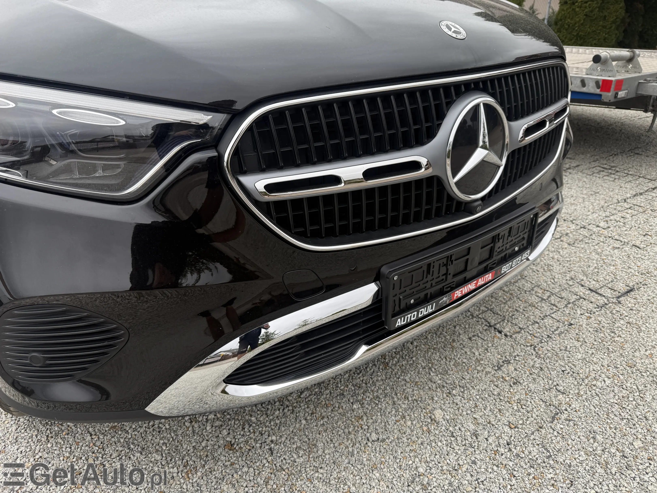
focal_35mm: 24
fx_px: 455
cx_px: 328
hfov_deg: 71.6
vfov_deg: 56.8
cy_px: 246
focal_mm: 6.76
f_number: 1.78
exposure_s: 1/671
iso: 80
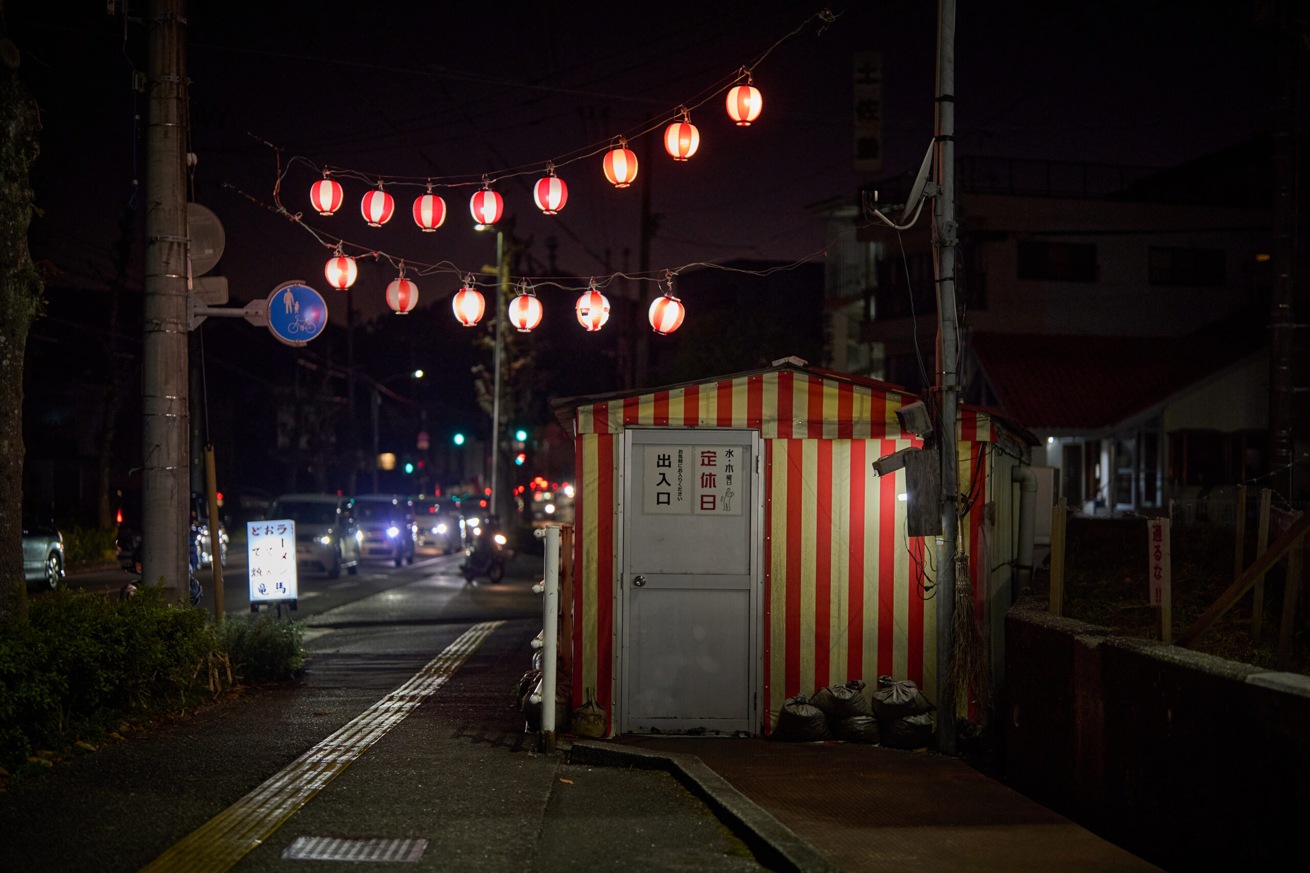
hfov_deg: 39.6
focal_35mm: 50
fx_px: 1819
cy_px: 436
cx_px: 655
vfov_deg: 27.0
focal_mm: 50
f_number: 1.2
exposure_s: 1/800
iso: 800
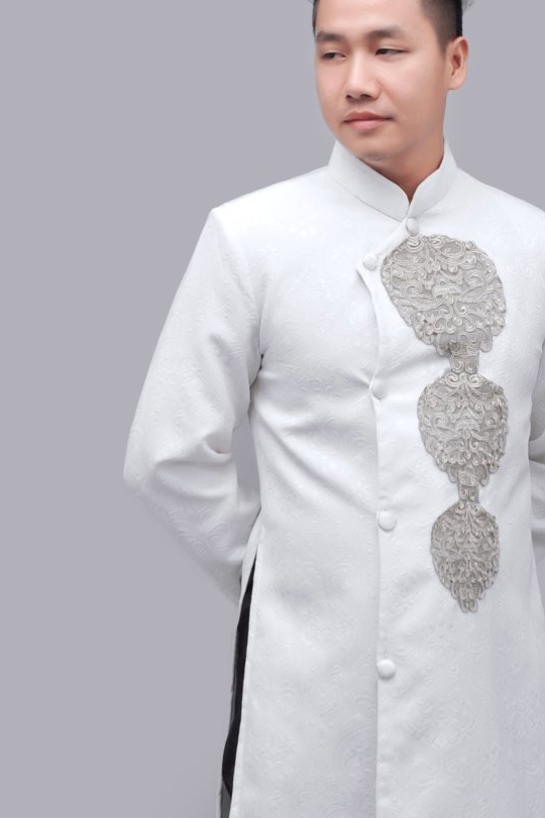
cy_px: 367
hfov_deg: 21.5
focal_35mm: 63
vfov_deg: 31.9
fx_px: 1432
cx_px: 367
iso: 250
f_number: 7.1
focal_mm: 40
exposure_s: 1/200
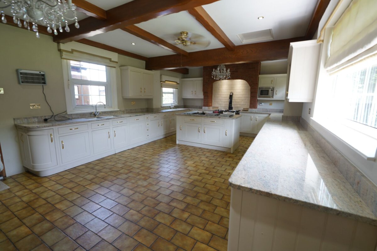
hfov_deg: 96.7
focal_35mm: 16
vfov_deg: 73.8
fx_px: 168
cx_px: 188
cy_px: 126
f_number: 8
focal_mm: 16
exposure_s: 1/6
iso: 200
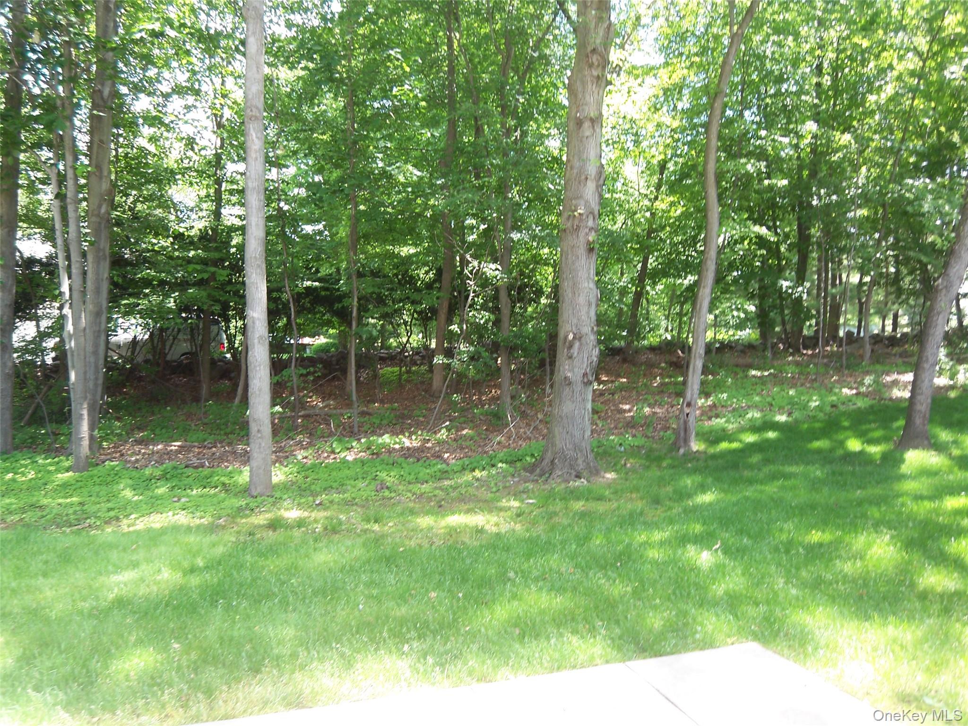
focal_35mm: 23
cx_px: 484
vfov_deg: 58.9
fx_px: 643
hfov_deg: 73.9
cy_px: 363
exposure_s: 1/40
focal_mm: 3.8
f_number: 2.8
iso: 50
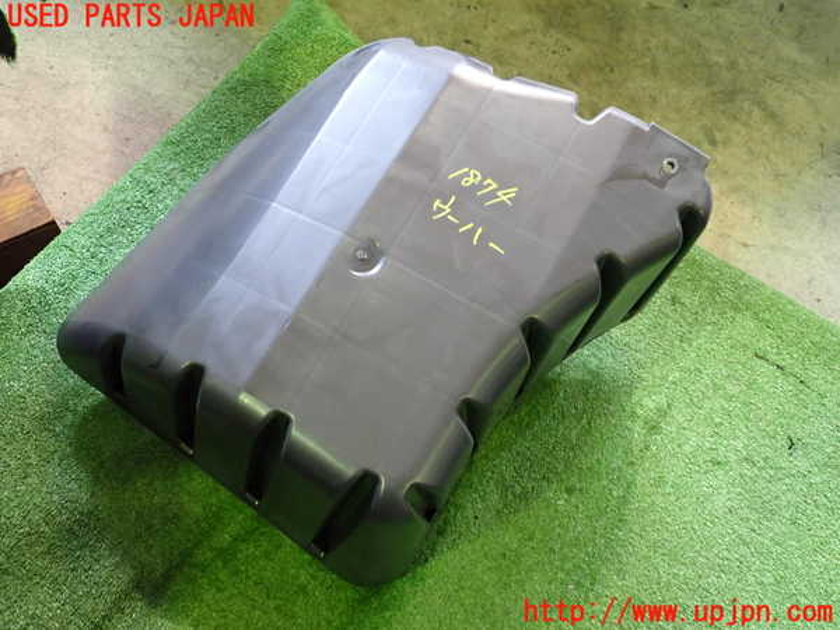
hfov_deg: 60.0
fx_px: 728
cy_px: 315
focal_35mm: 30
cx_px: 420
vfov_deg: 46.8
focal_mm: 5.4
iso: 400
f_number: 2.3
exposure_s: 1/30
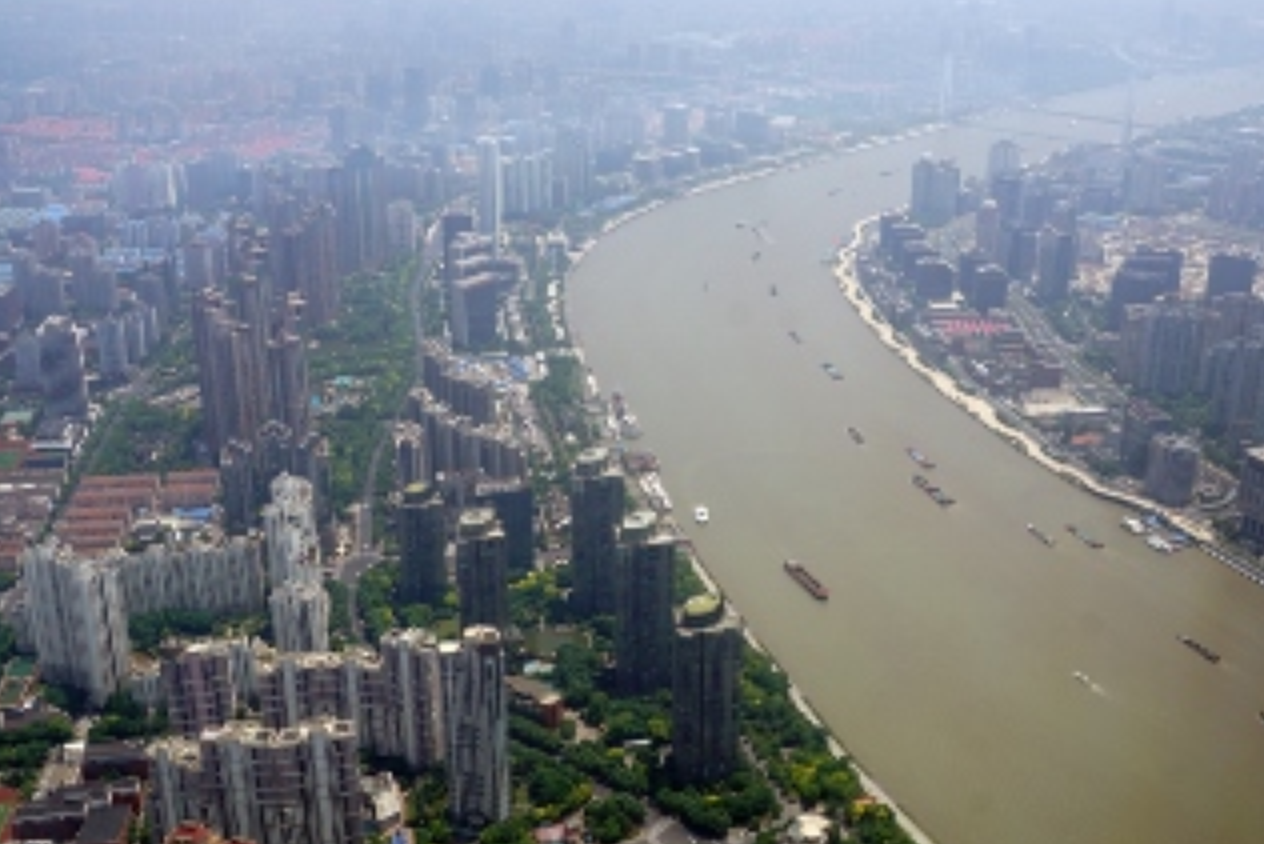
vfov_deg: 35.0
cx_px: 736
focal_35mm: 38
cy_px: 346
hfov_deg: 50.5
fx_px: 1335
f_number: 10
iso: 100
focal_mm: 20
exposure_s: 1/160
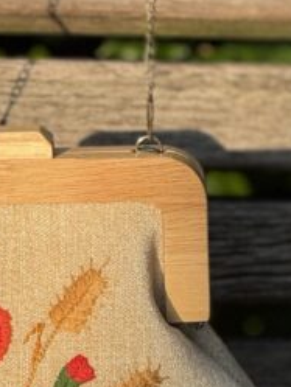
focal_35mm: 385
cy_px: 407
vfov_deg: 5.1
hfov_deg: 3.9
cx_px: 54
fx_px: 4312
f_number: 2.8
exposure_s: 1/318
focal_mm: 15.66
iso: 50
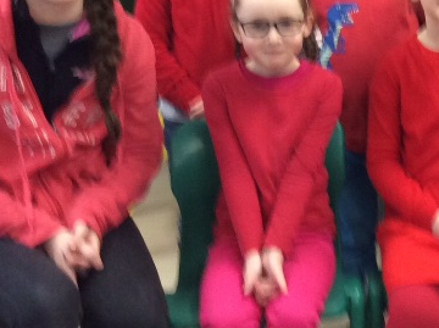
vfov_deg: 16.7
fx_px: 1102
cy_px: 29
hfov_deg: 21.1
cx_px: 515
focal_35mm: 87
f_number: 2.4
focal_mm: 3.3
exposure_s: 1/25
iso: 100
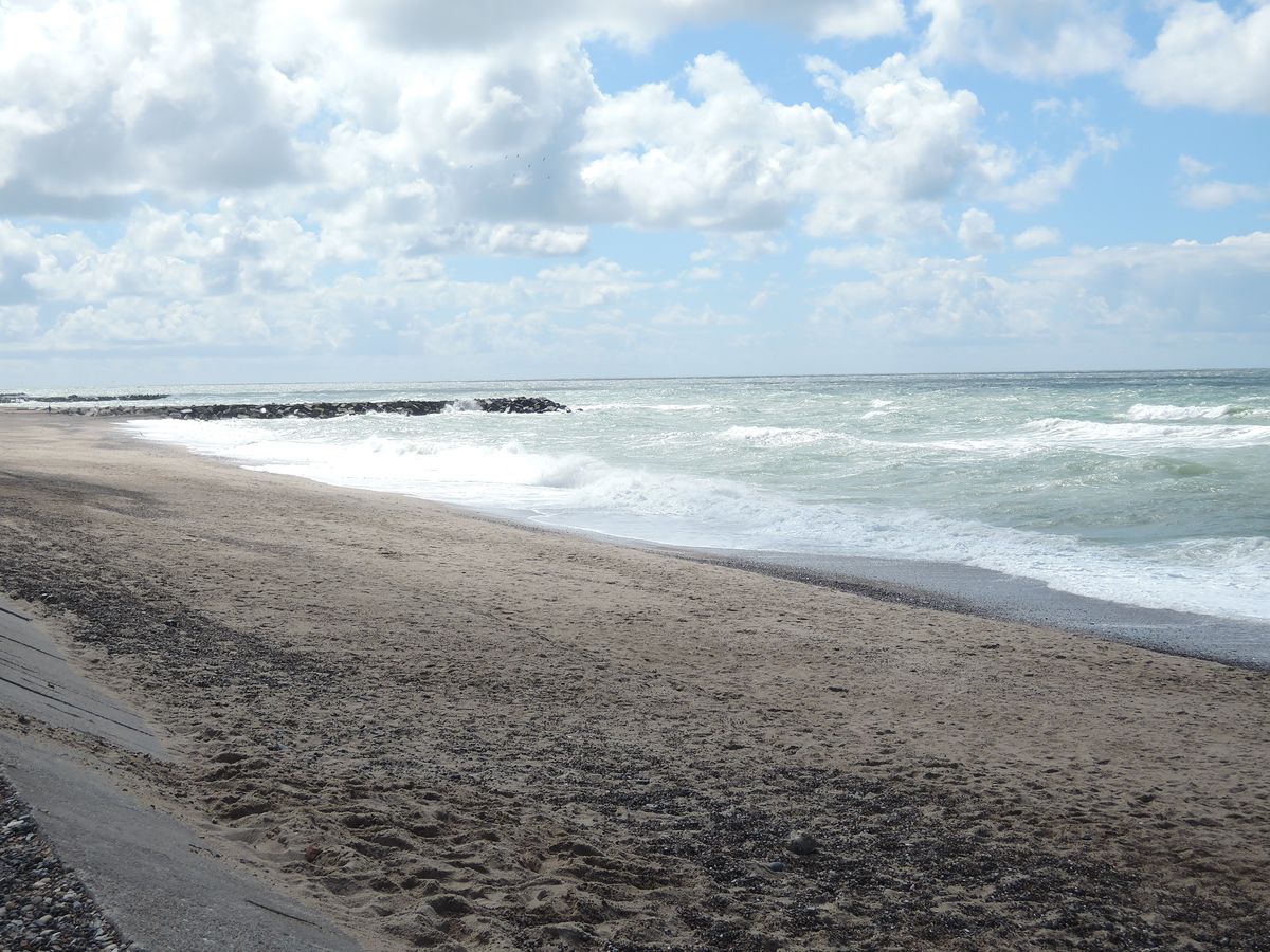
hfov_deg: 38.2
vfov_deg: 29.1
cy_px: 476
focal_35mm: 50
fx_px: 1834
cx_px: 635
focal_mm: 10.7
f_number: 4
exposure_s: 1/160
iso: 80
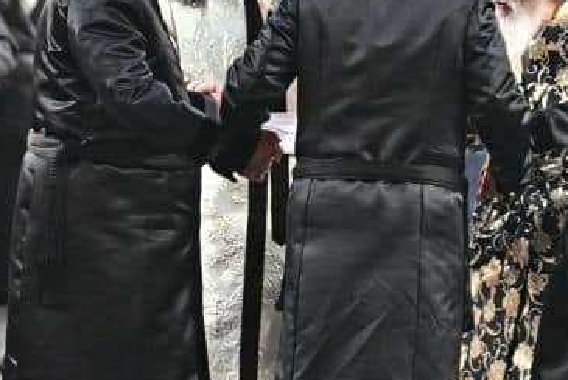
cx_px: 492
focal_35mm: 524
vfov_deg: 2.6
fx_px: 8274
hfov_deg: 3.9
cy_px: 138
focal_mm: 125
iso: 1600
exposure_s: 1/320
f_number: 2.8
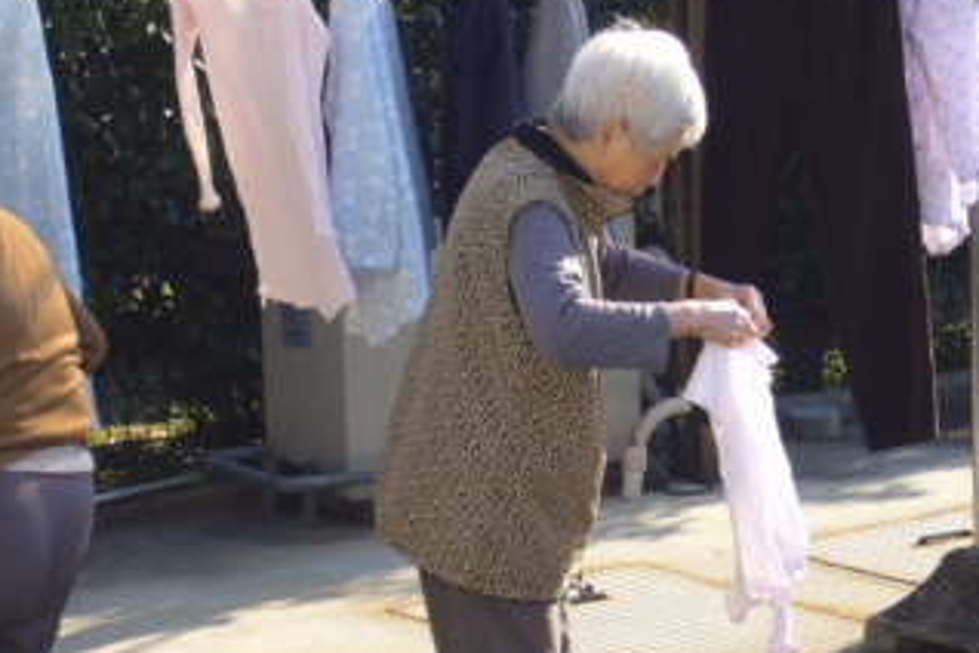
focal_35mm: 189
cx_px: 468
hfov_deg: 10.9
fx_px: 5139
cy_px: 417
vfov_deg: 7.3
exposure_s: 1/160
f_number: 5
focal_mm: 17.4
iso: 80
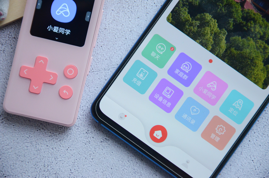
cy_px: 89
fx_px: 1096
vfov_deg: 9.3
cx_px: 134
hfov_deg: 14.0
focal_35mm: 147
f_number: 5.6
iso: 2500
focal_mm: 98
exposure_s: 1/125
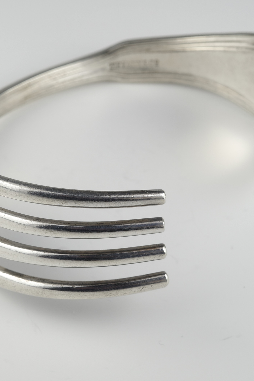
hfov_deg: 12.0
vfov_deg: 17.9
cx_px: 109
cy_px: 170
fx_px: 1206
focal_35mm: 114
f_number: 8
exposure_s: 1/30
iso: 100
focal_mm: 26
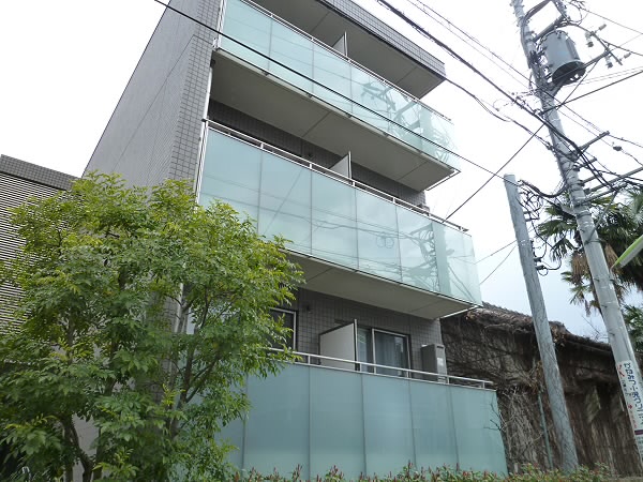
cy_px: 241
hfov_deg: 69.4
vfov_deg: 54.9
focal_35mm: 25
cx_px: 322
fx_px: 464
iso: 125
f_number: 4
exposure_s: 1/250
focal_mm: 4.5
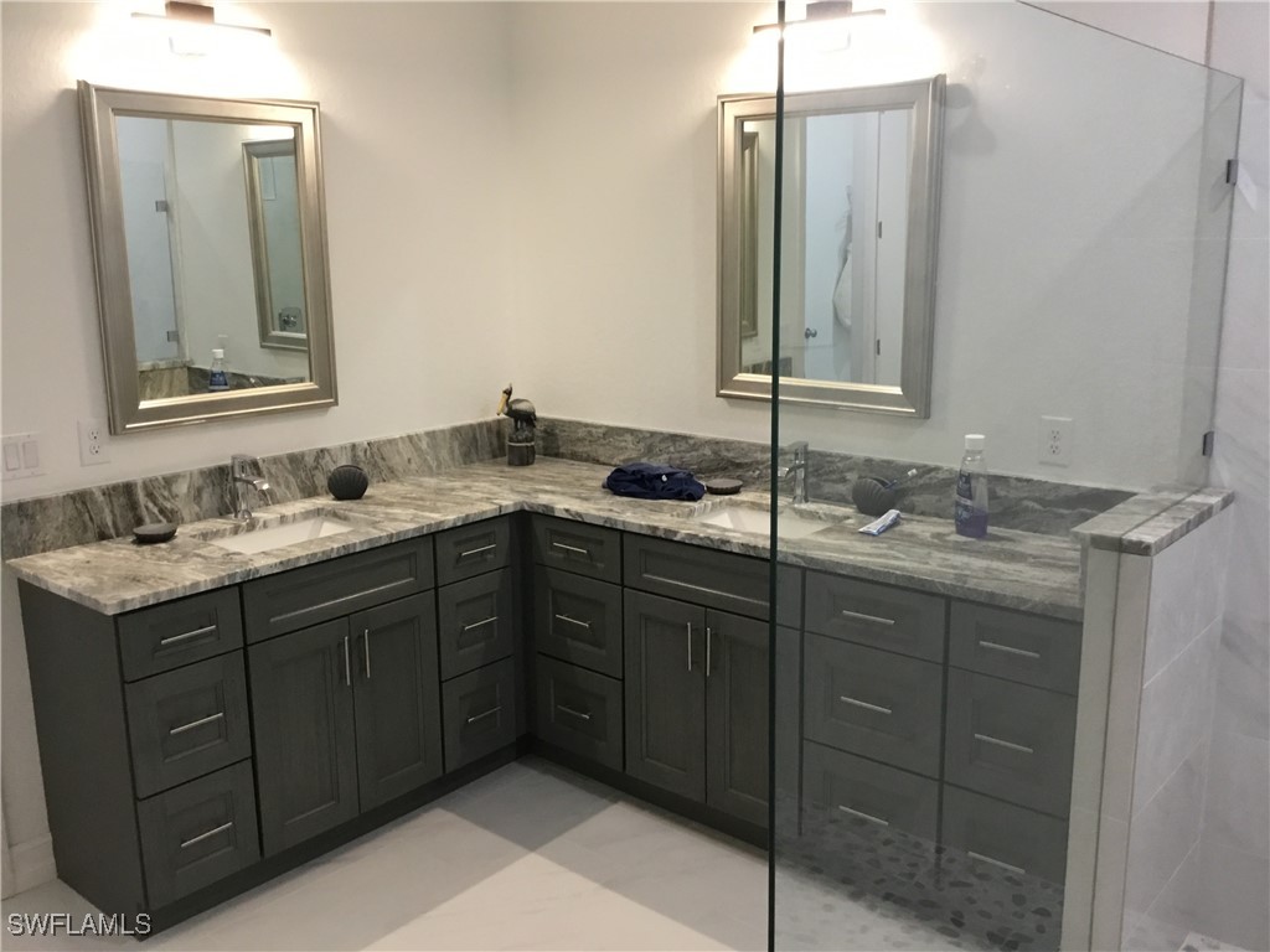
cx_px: 635
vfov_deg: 45.4
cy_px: 476
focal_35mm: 31
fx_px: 1137
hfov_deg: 58.4
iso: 100
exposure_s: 1/30
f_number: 2.4
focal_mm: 3.3
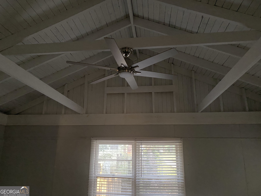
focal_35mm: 26
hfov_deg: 67.3
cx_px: 130
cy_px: 98
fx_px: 196
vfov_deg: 53.1
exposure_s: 1/30
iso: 800
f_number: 1.8
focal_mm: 4.25
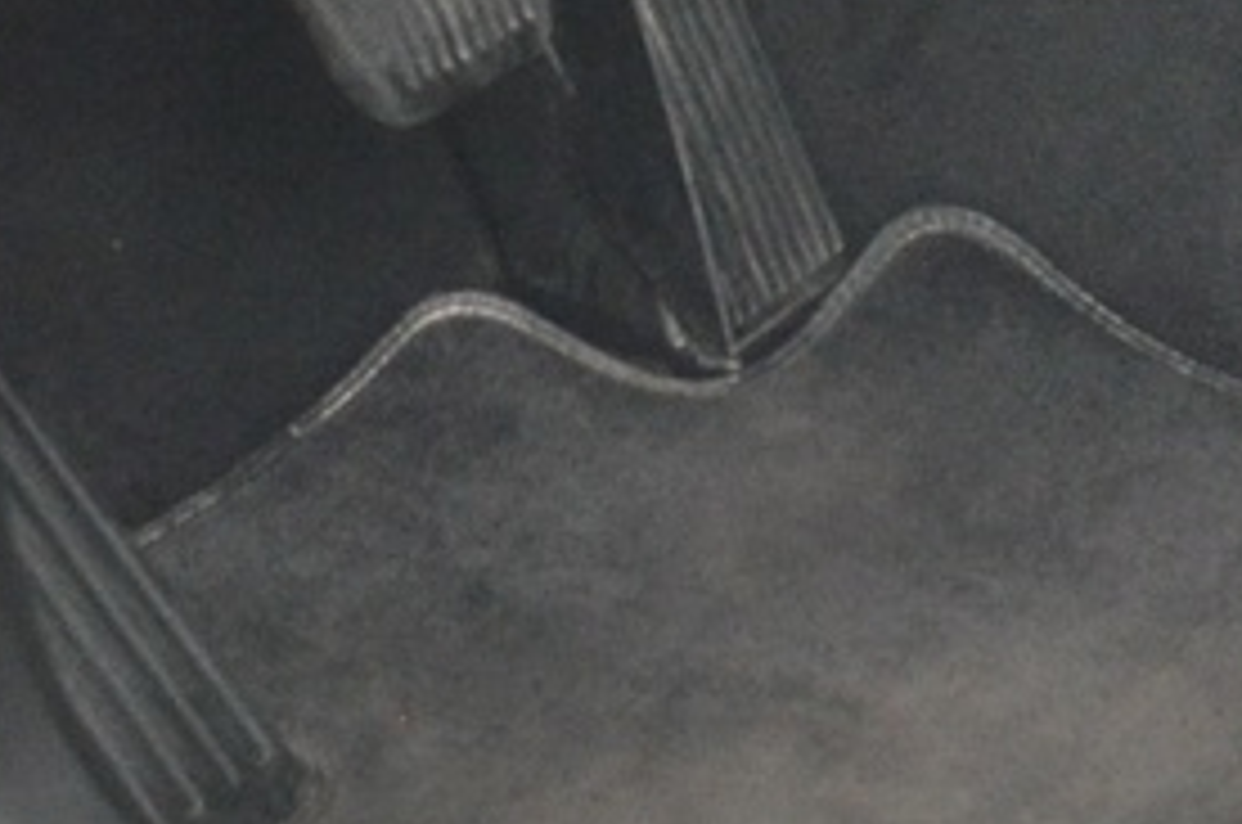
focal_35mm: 212
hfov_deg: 9.7
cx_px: 929
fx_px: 7301
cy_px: -653
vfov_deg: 6.3
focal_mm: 24
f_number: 3.2
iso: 800
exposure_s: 1/40
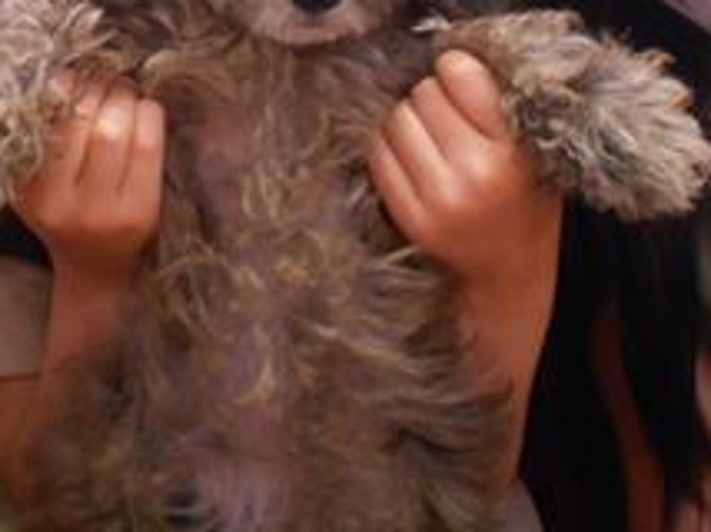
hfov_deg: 26.1
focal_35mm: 73
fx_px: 1498
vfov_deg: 18.4
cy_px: -209
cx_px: 120
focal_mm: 4.6
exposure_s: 1/30
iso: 280
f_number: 3.2
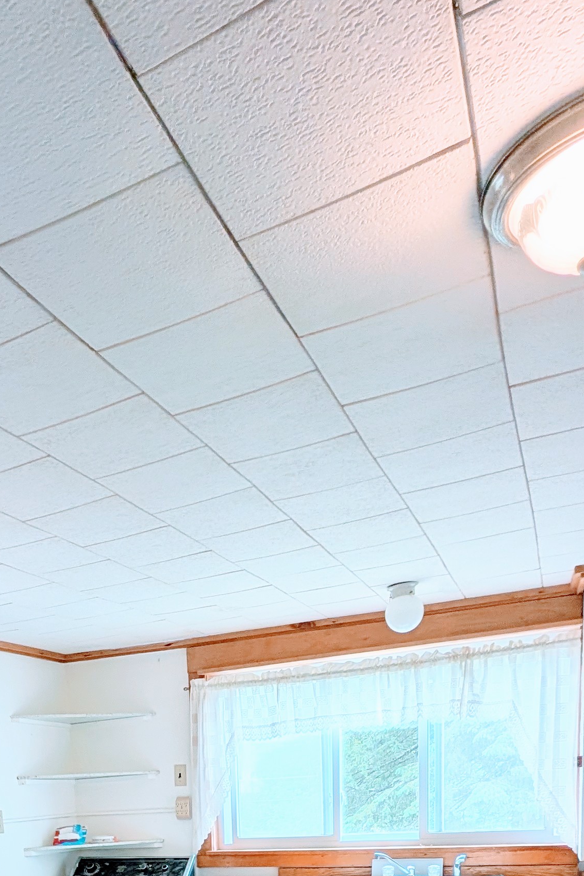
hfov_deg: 42.1
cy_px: 932
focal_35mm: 30
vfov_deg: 47.5
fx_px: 730
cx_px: 137
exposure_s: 1/130
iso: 52
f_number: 1.7
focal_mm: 2.02
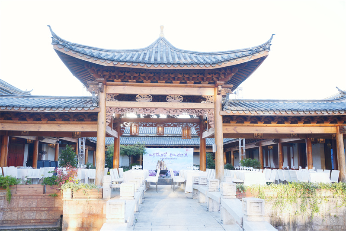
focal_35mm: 32
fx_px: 309
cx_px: 173
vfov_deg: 40.9
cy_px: 116
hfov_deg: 58.4
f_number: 3.5
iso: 100
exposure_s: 1/80
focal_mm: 32.2
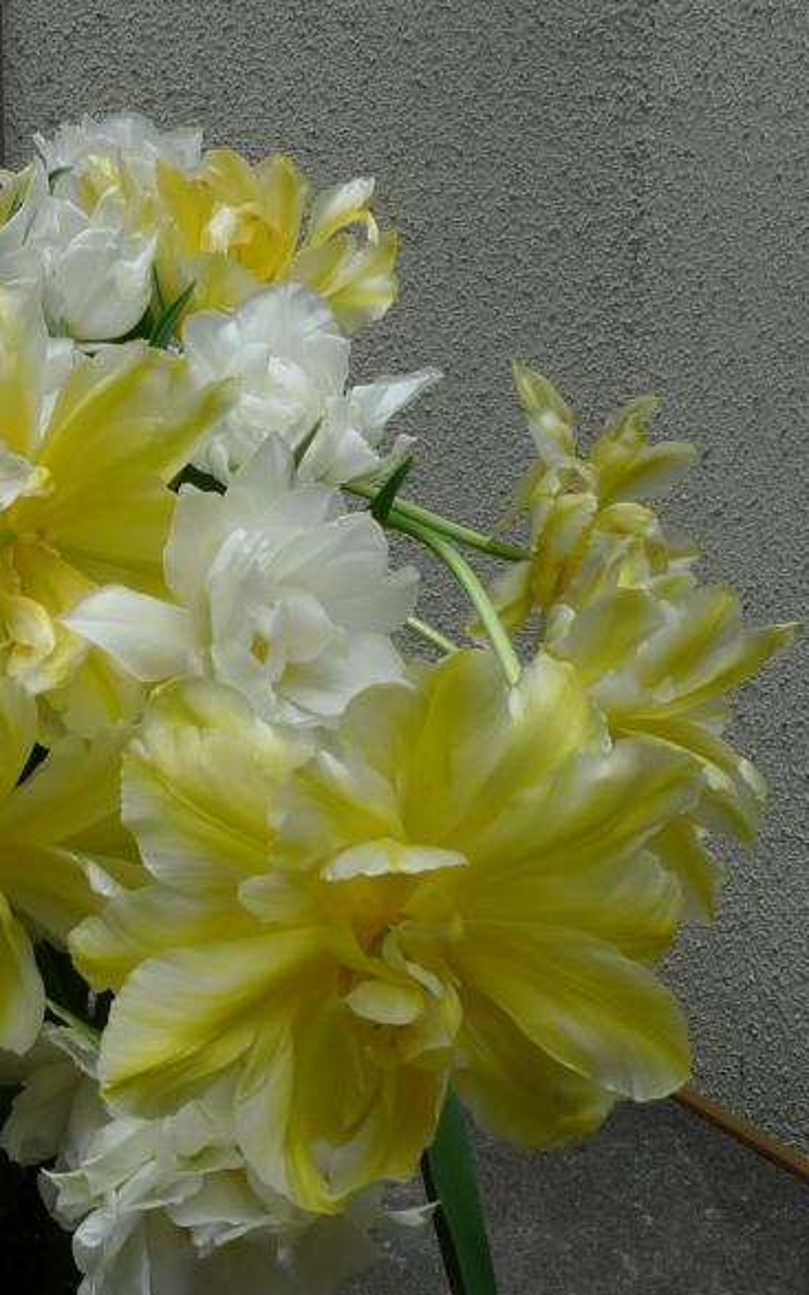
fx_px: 1834
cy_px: 646
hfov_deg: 23.7
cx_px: -18
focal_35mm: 52
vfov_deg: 38.9
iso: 80
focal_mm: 5.1
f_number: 8
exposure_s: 1/30
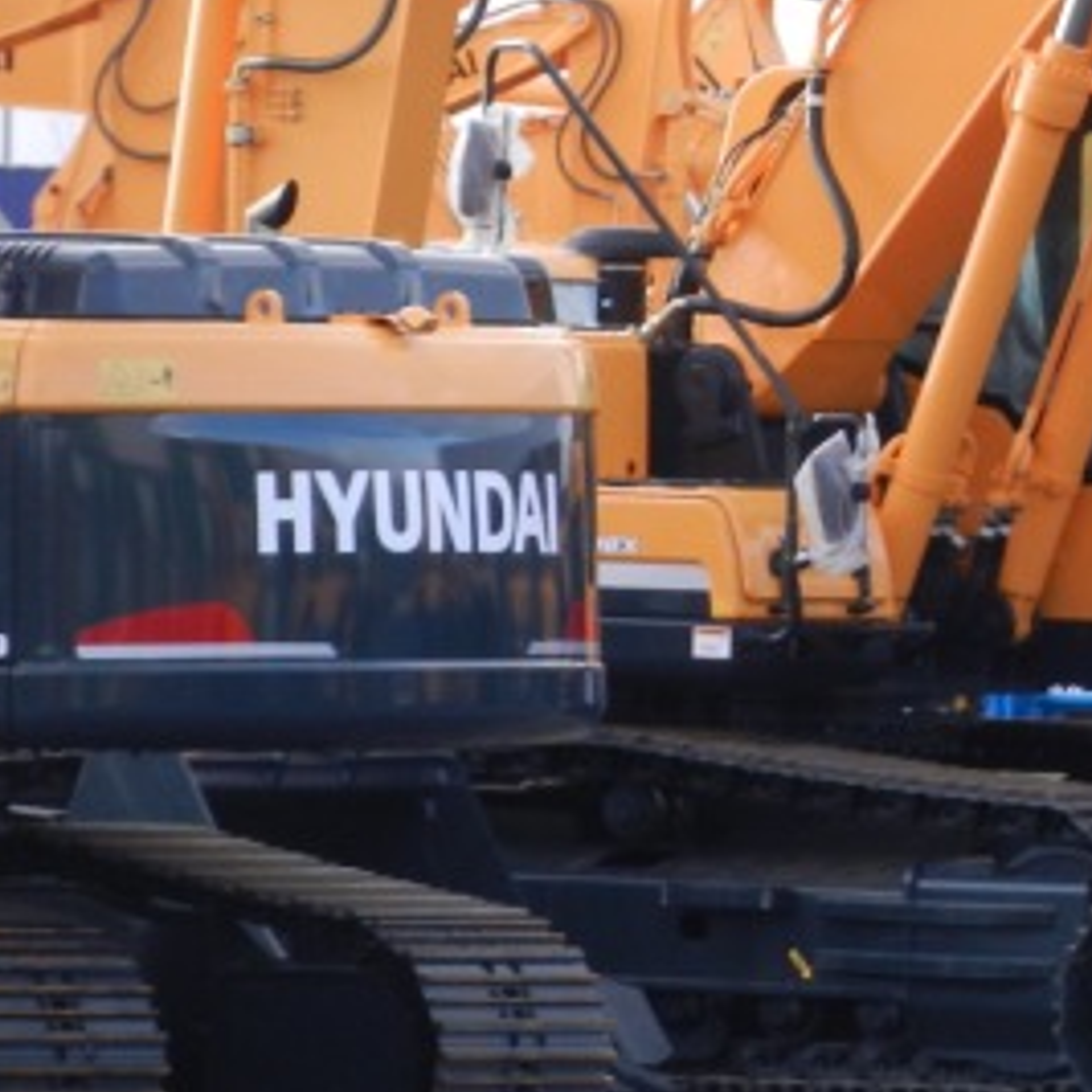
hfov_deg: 2.3
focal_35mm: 772
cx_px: 1468
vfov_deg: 2.3
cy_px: 258
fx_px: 27553
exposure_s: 1/125
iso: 160
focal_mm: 52.6
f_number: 5.3
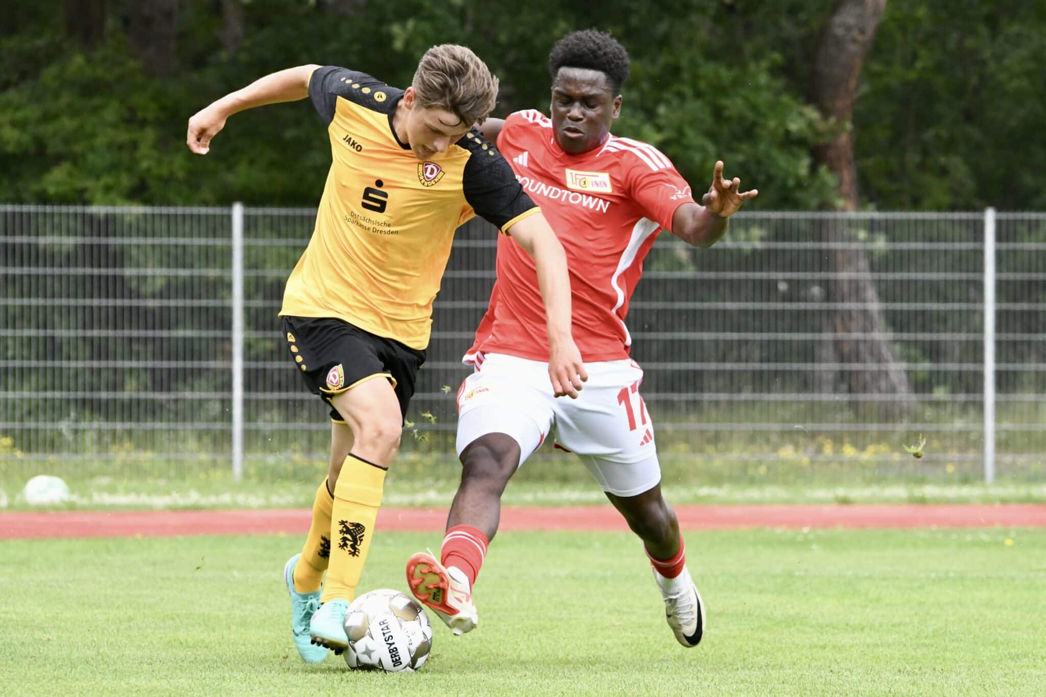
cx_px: 523
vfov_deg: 4.0
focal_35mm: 340
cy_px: 348
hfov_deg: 6.1
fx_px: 9877
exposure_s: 1/1600
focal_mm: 340
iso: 4000
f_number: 11
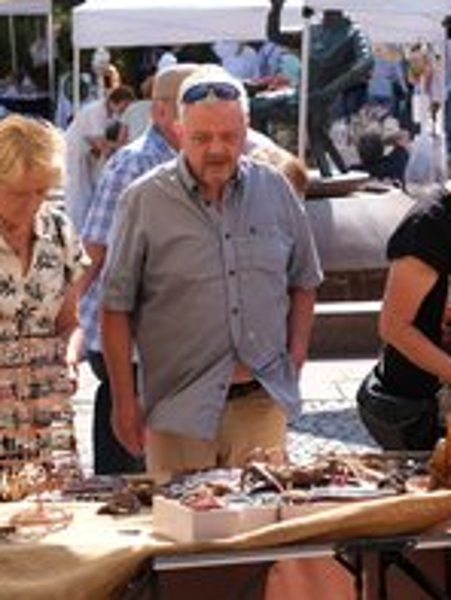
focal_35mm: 144
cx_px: 299
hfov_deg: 10.3
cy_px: 359
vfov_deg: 13.7
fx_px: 2499
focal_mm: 49.4
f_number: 5
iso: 160
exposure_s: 1/280
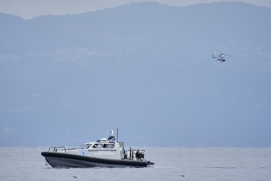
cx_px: 136
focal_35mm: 900
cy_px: 90
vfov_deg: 1.5
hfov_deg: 2.3
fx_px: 6774
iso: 200
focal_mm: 600
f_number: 6.3
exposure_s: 1/800
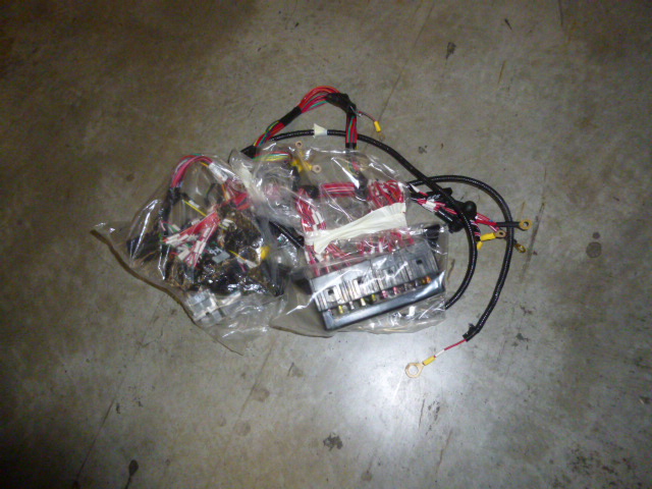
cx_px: 326
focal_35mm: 25
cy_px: 244
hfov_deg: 69.4
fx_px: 471
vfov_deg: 54.9
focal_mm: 4.5
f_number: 3.1
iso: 400
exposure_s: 1/60
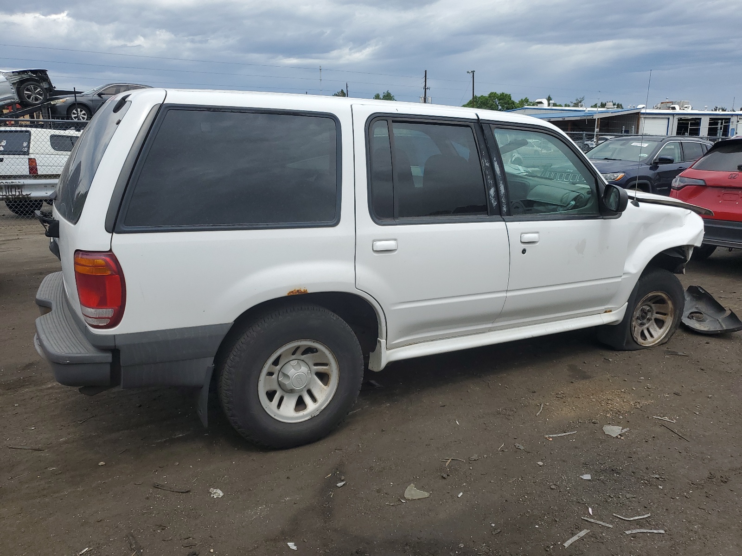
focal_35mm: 26
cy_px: 278
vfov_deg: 53.1
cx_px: 371
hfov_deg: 67.3
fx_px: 557
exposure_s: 1/3333
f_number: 1.5
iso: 50
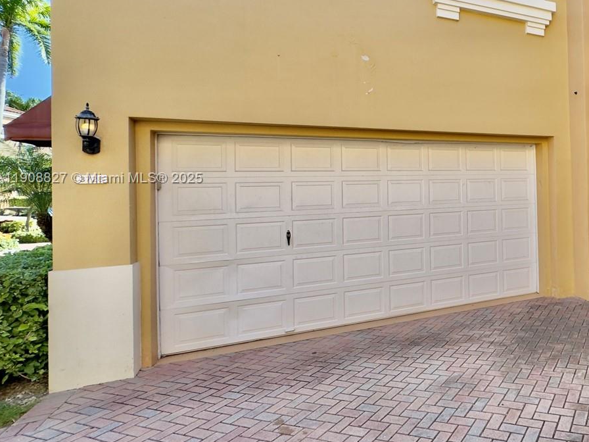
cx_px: 518
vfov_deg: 54.5
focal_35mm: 25
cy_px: 179
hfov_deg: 60.1
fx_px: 425
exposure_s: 1/334
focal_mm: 2.22
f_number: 2.2
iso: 40
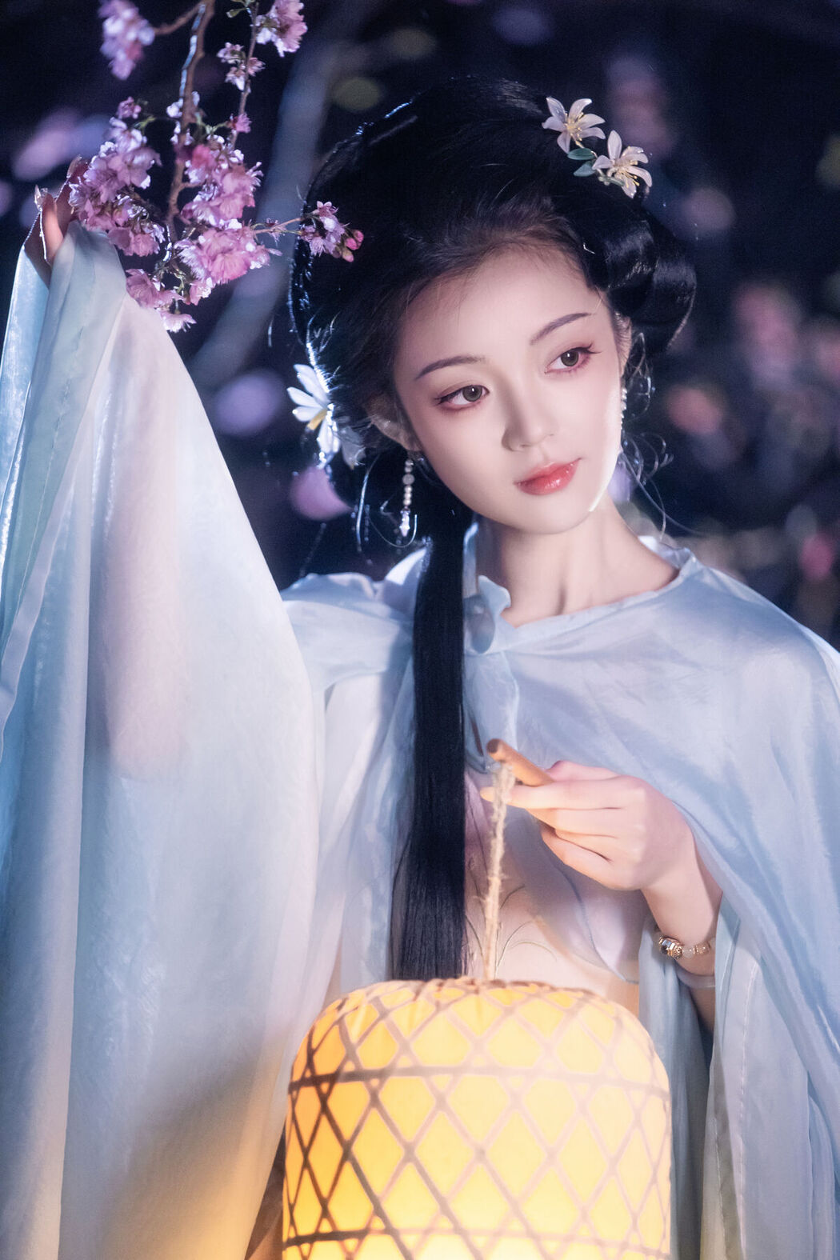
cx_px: 420
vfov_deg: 11.7
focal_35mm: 175
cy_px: 630
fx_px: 6125
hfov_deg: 7.8
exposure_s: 1/200
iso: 5000
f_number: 2.8
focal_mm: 175
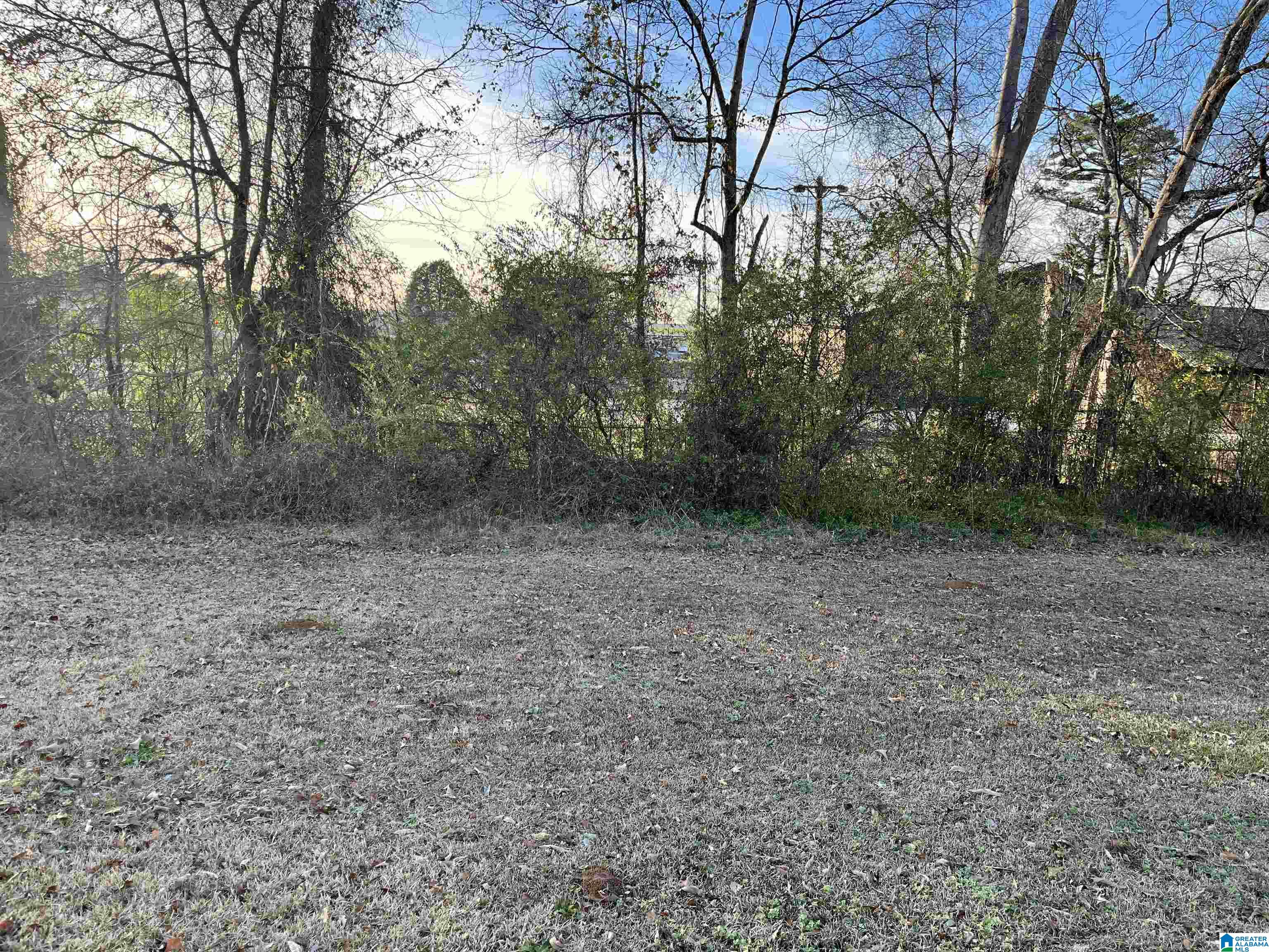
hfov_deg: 67.3
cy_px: 476
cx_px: 634
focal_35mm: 26
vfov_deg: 53.1
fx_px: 953
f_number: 1.6
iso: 50
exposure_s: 1/495
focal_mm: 5.1
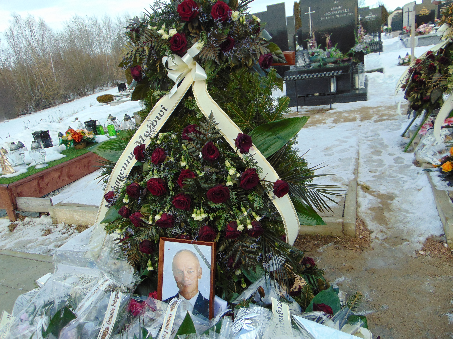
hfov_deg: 69.4
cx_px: 226
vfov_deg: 54.9
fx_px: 327
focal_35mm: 25
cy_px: 170
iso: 80
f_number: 3
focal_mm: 4.5
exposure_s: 1/500
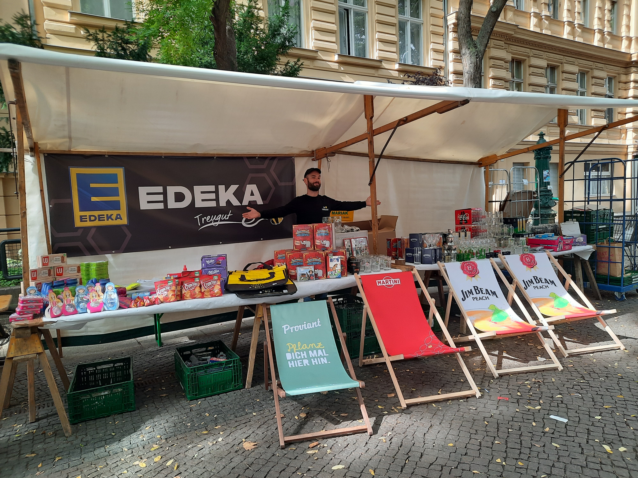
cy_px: 239
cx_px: 319
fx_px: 461
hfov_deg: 69.4
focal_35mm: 25
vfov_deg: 54.9
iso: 50
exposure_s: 1/100
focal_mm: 4.6
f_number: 2
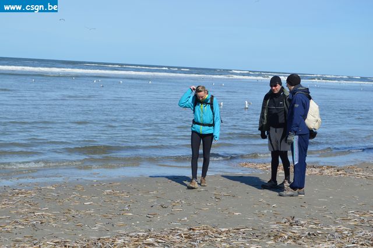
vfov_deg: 16.5
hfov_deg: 24.6
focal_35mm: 82
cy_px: 124
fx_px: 854
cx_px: 186
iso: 100
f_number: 9
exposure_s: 1/320
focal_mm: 55
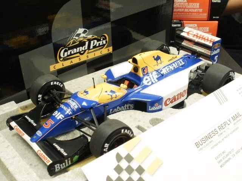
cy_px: 90
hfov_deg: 42.9
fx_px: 308
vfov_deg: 32.9
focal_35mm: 44
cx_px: 121
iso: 125
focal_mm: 7.7
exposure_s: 1/8
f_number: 4
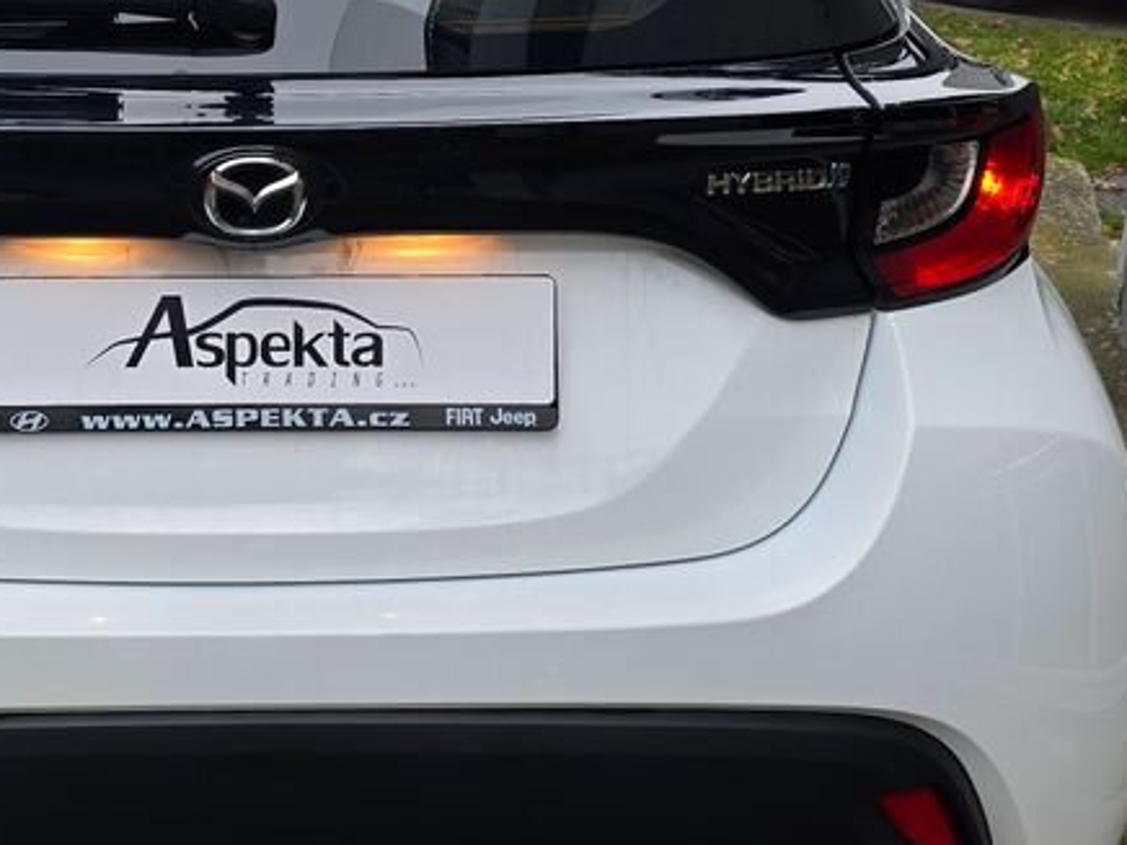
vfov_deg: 26.8
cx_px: 191
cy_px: 245
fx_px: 1758
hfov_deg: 34.2
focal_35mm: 54
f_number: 1.7
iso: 64
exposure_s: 1/180
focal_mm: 6.3
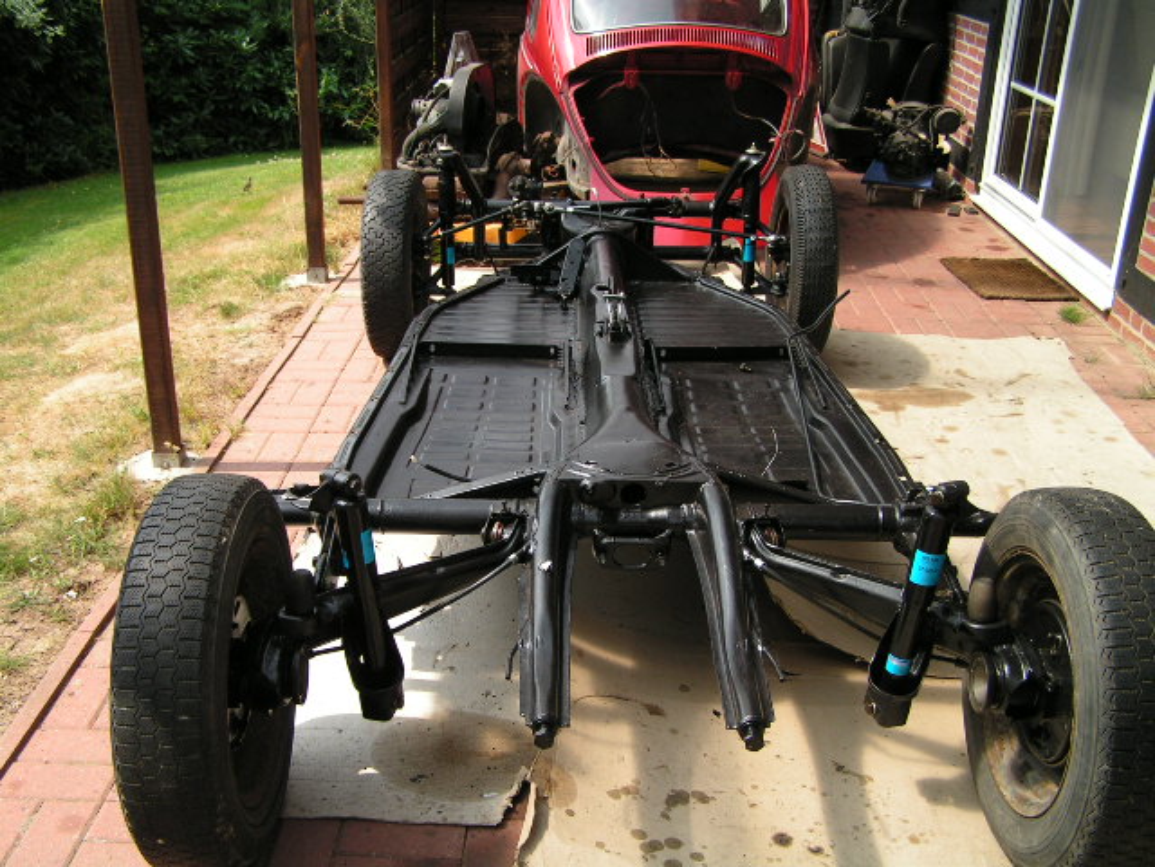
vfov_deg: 37.7
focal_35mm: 38
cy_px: 434
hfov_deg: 49.0
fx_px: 1268
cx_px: 578
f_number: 2.8
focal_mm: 6.3
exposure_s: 1/400
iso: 50
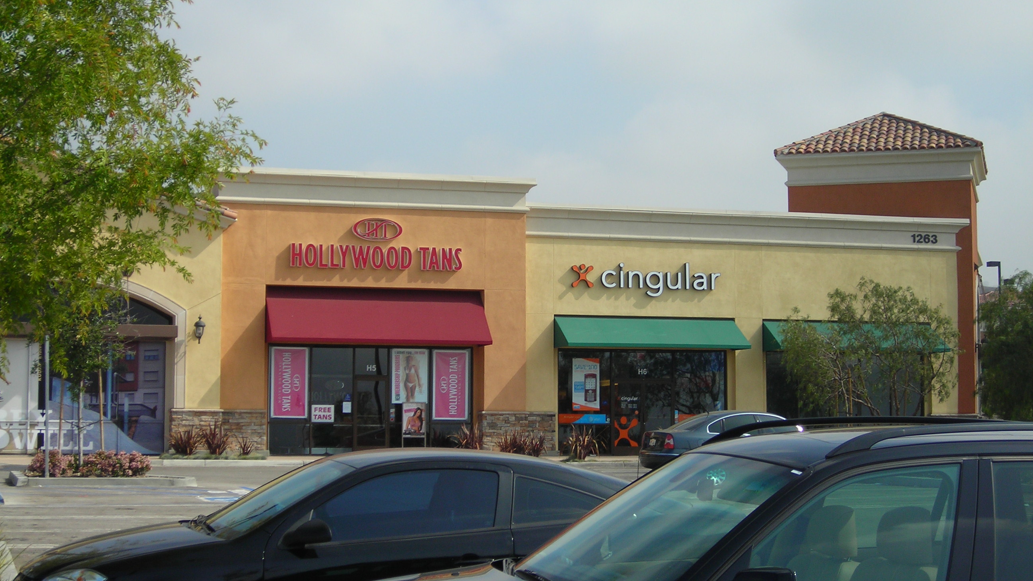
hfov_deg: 29.7
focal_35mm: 71
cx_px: 517
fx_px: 1945
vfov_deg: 17.0
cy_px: 262
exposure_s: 1/136
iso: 50
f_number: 7.7
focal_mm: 10.8
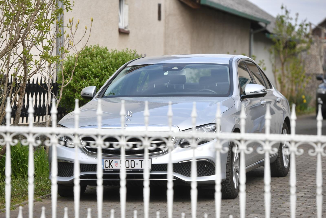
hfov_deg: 13.2
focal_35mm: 155
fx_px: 1405
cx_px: 163
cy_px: 109
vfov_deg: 8.9
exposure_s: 1/800
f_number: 6.3
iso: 110
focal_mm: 155
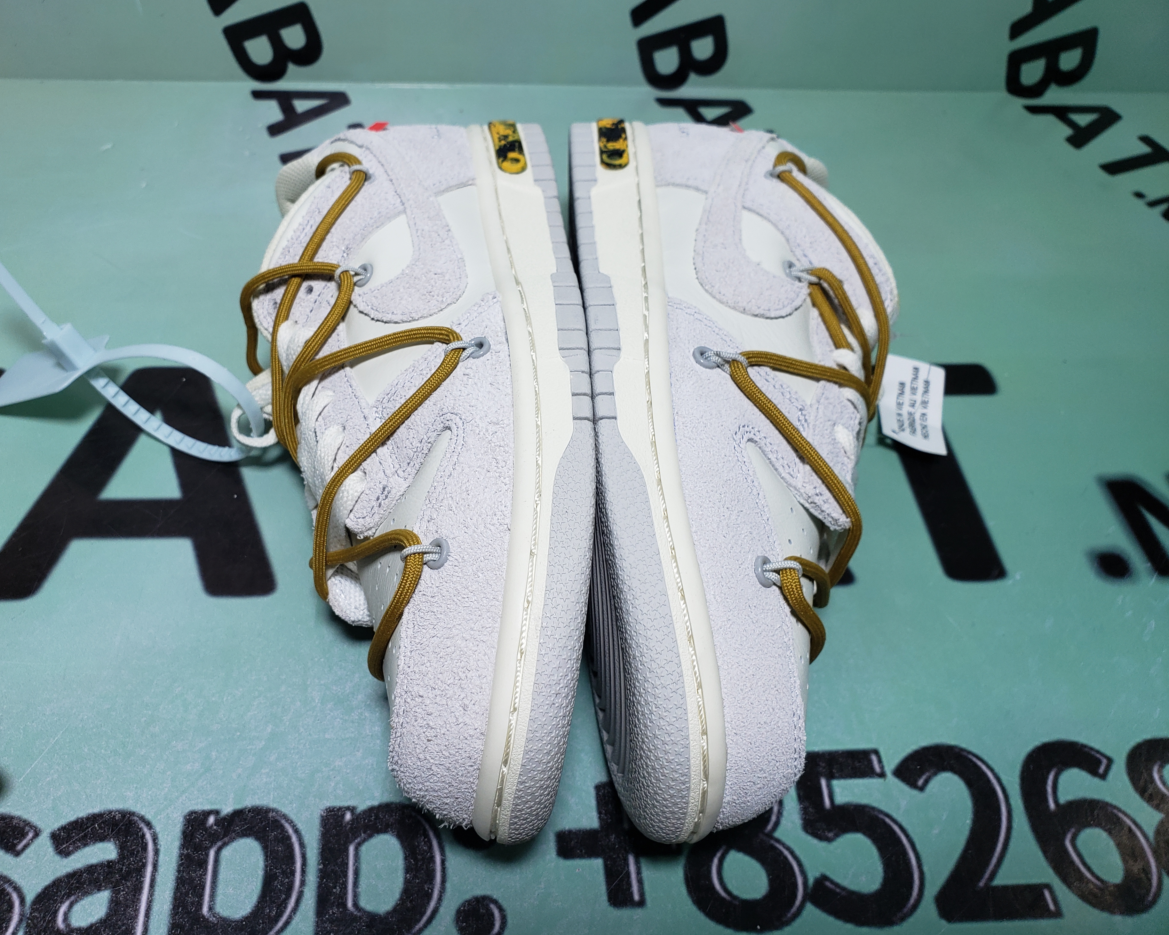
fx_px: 969
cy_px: 457
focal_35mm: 28
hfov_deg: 62.1
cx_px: 526
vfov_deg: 51.5
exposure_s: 1/216
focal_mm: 4.3
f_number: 2.4
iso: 50
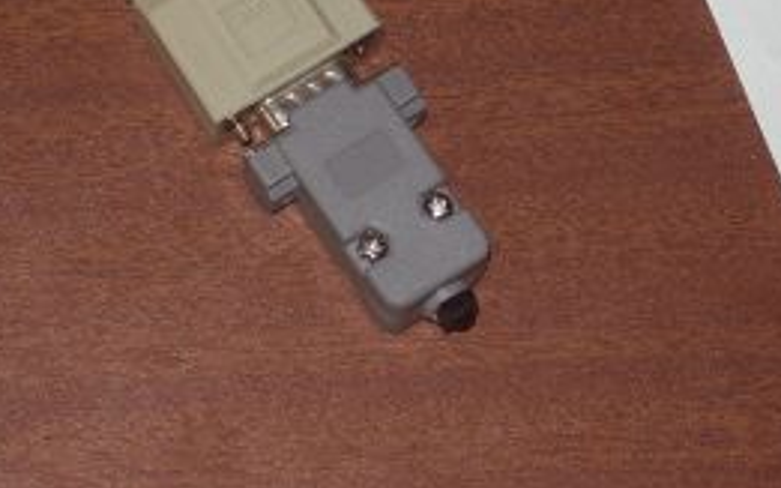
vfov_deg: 7.1
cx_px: 341
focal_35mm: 185
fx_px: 3937
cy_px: 57
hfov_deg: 11.3
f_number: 4.8
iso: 100
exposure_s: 1/60
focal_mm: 17.4
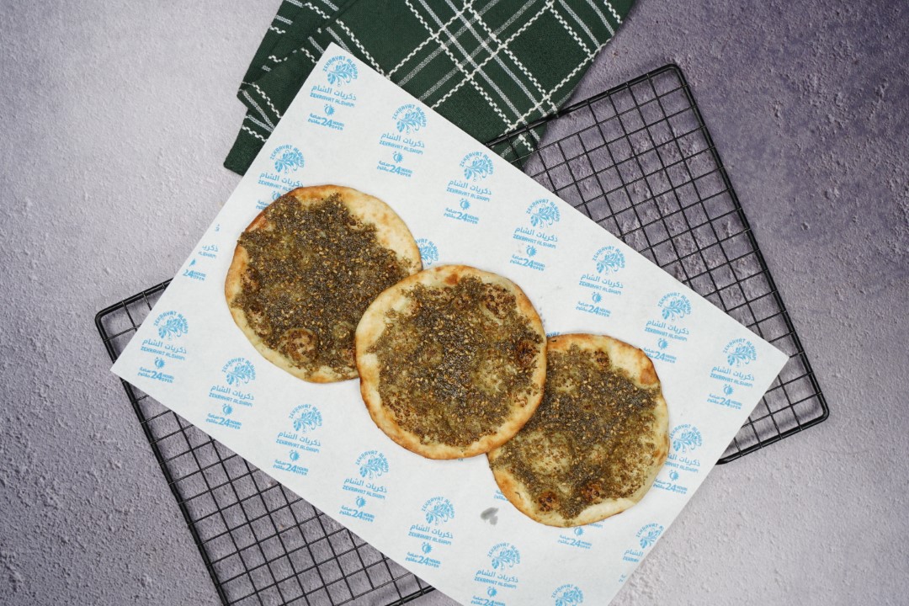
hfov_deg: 42.7
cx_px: 454
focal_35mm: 46
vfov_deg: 29.2
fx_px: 1161
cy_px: 303
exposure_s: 1/100
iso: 125
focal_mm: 46
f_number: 10
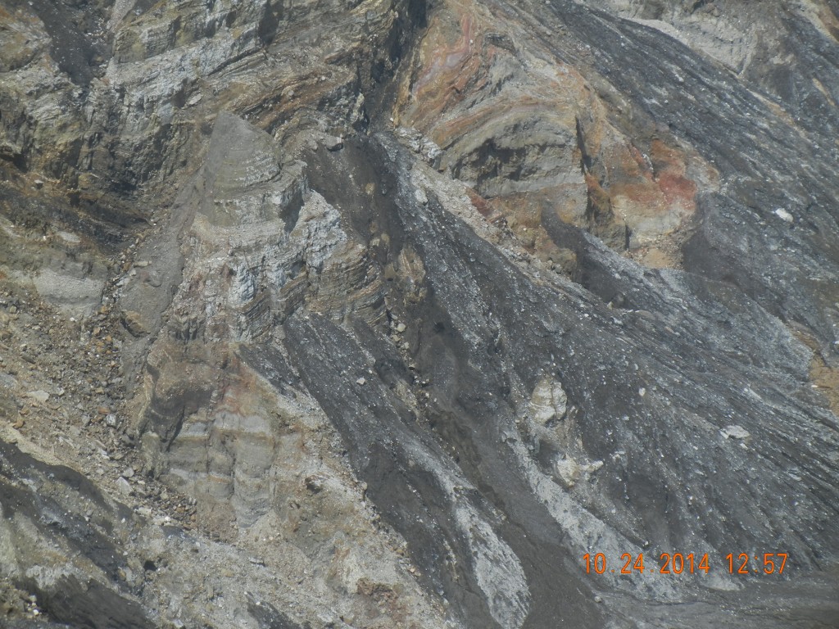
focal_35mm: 200
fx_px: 4847
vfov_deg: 7.4
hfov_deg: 9.9
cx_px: 420
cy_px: 314
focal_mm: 36
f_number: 9.4
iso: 160
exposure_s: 1/311
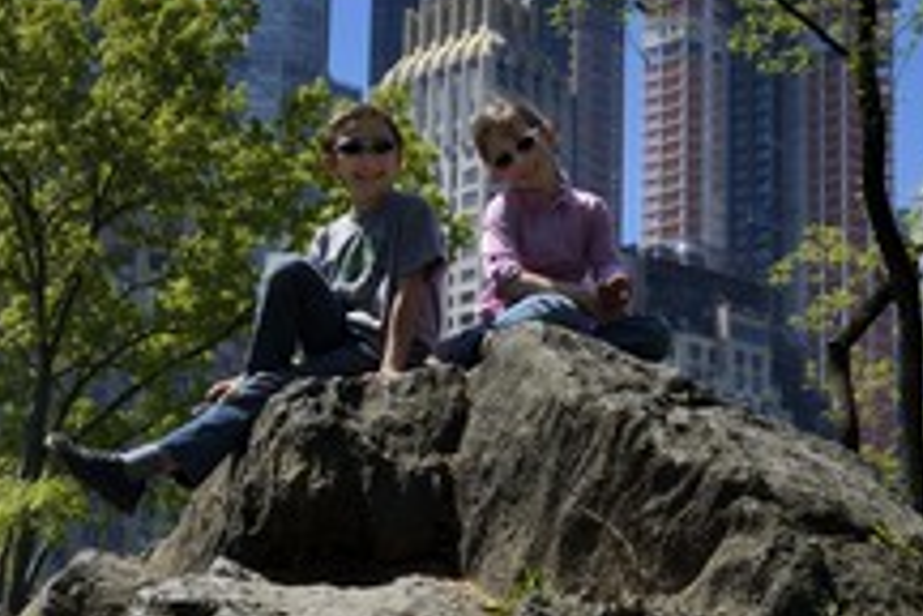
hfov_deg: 20.6
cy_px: 334
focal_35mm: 97
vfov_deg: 14.1
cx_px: 825
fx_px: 2487
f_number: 13
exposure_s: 1/320
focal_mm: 50
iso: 400
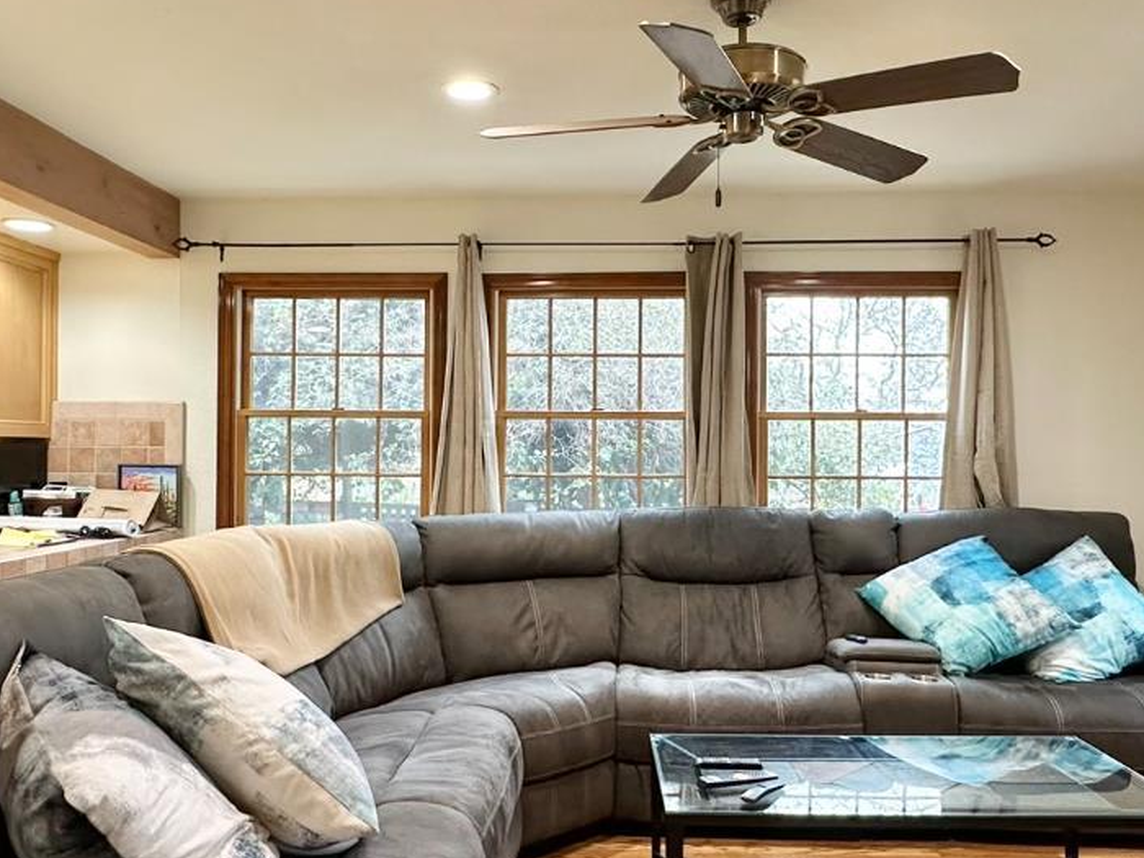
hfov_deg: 60.0
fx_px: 991
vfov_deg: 46.8
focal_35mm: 30
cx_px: 582
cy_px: 454
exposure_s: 1/60
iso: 250
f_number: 2.2
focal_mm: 2.22
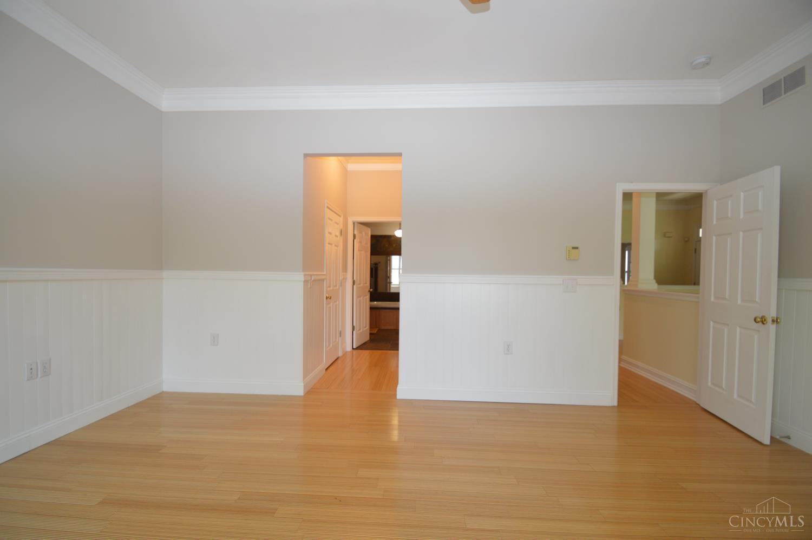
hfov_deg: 100.4
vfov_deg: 77.2
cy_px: 270
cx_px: 406
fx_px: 338
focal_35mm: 15
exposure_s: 1/60
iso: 400
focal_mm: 10
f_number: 4
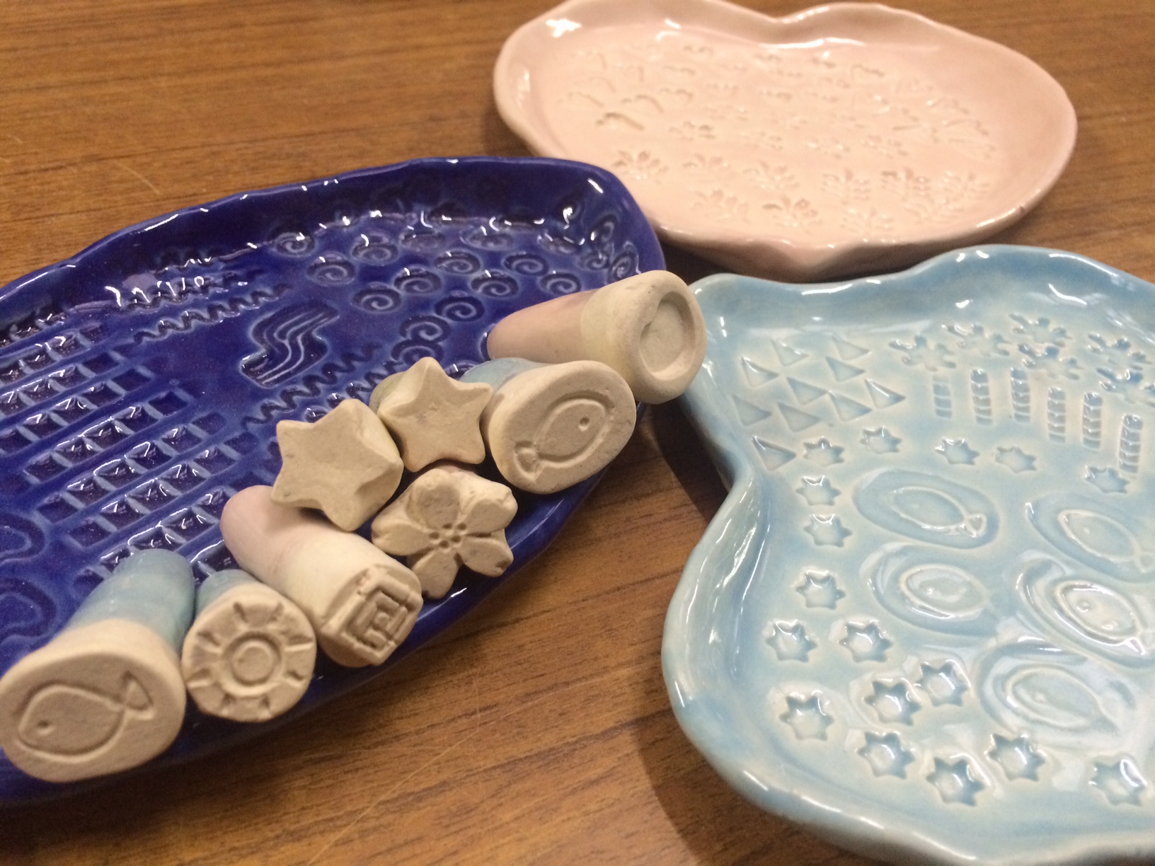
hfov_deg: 61.7
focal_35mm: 29
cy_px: 433
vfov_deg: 48.2
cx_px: 578
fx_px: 968
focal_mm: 4.15
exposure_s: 1/30
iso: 250
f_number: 2.2
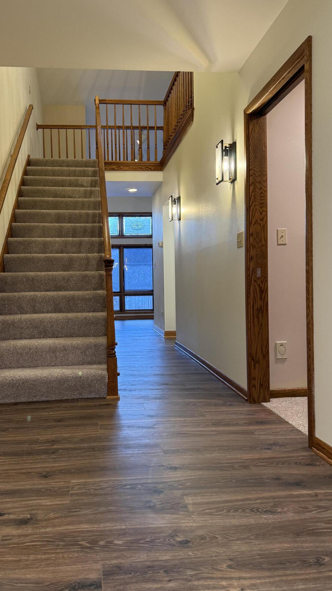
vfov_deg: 69.9
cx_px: 129
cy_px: 296
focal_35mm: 27
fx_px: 423
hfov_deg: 42.6
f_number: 1.78
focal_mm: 6.76
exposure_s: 1/60
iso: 200
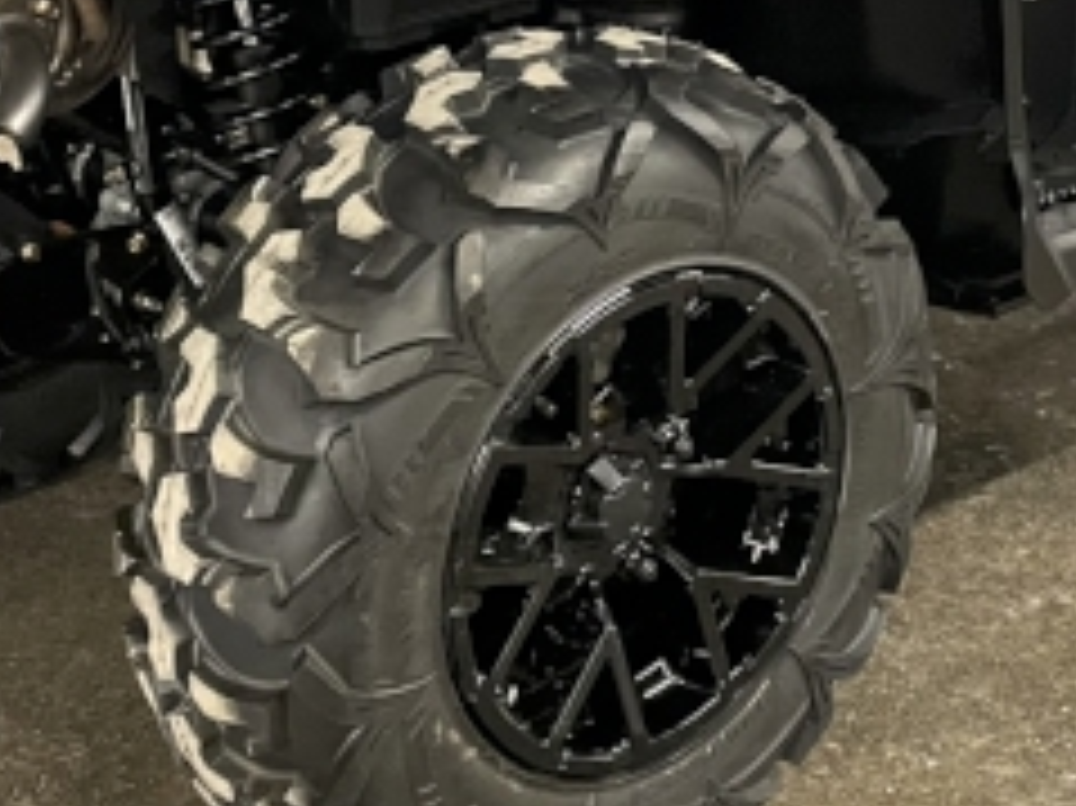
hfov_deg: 22.4
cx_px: 716
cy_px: 95
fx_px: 2703
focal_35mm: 87
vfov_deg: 16.7
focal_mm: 4.2
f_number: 1.6
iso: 400
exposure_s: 1/40
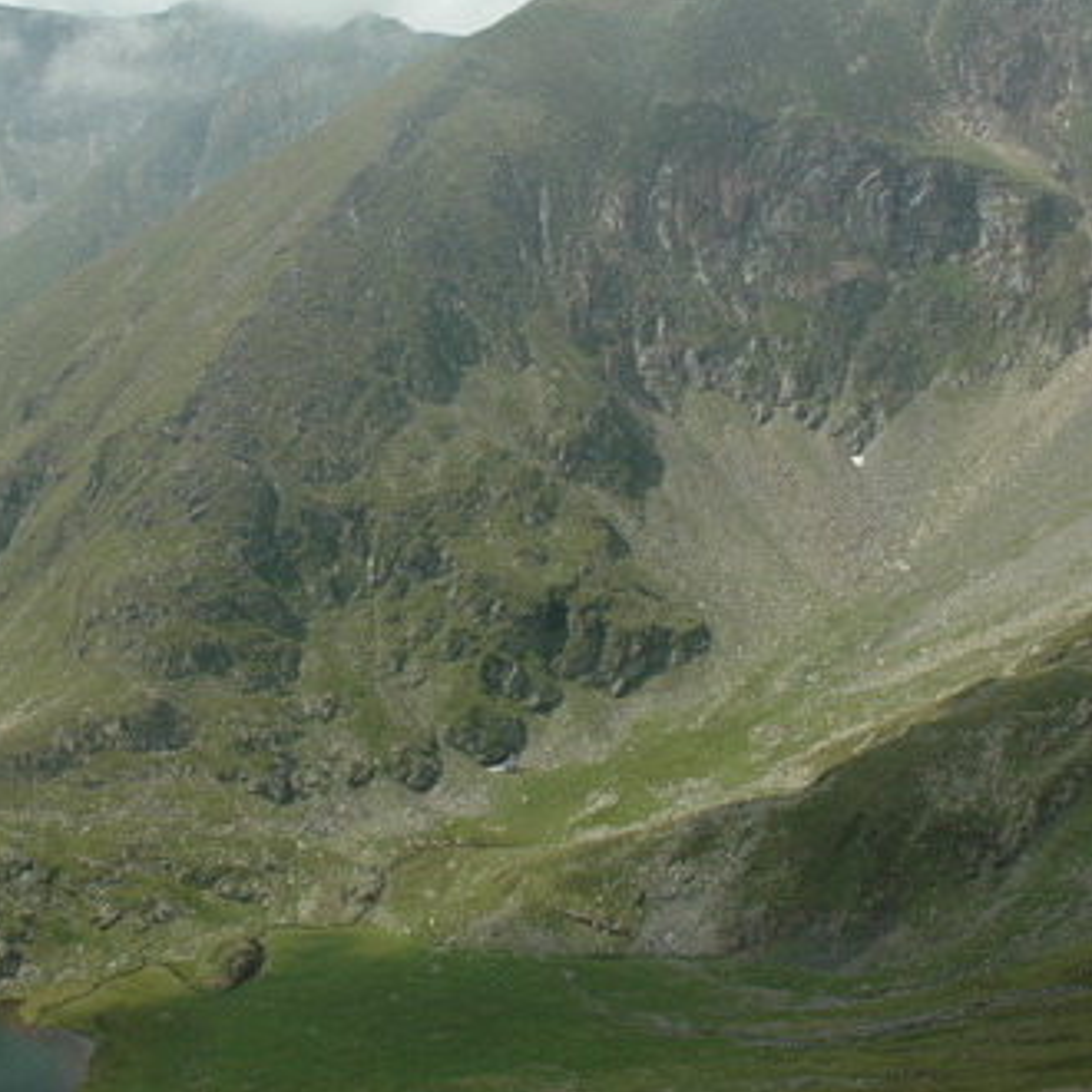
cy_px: 485
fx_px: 1785
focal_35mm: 50
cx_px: 275
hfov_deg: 33.4
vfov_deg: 34.0
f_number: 10
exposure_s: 1/400
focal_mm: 18
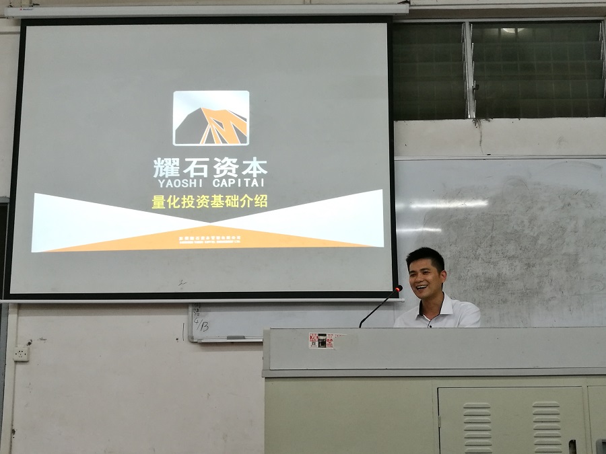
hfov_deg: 47.9
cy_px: 227
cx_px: 303
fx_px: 683
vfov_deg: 36.8
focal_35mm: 39
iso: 320
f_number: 2.2
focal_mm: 4.5
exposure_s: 1/33.3
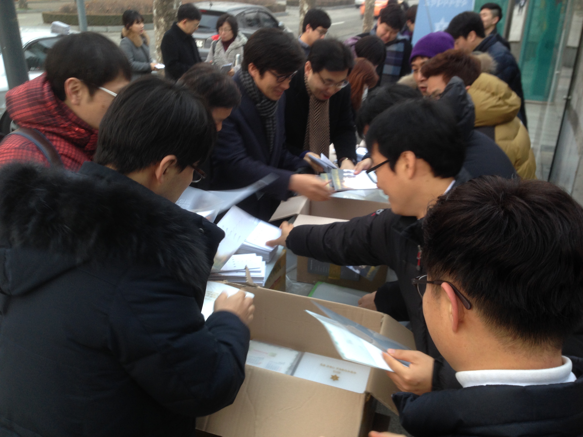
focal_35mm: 33
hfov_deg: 55.4
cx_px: 292
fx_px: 556
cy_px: 218
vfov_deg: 42.9
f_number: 2.4
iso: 50
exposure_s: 1/24
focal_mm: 4.12
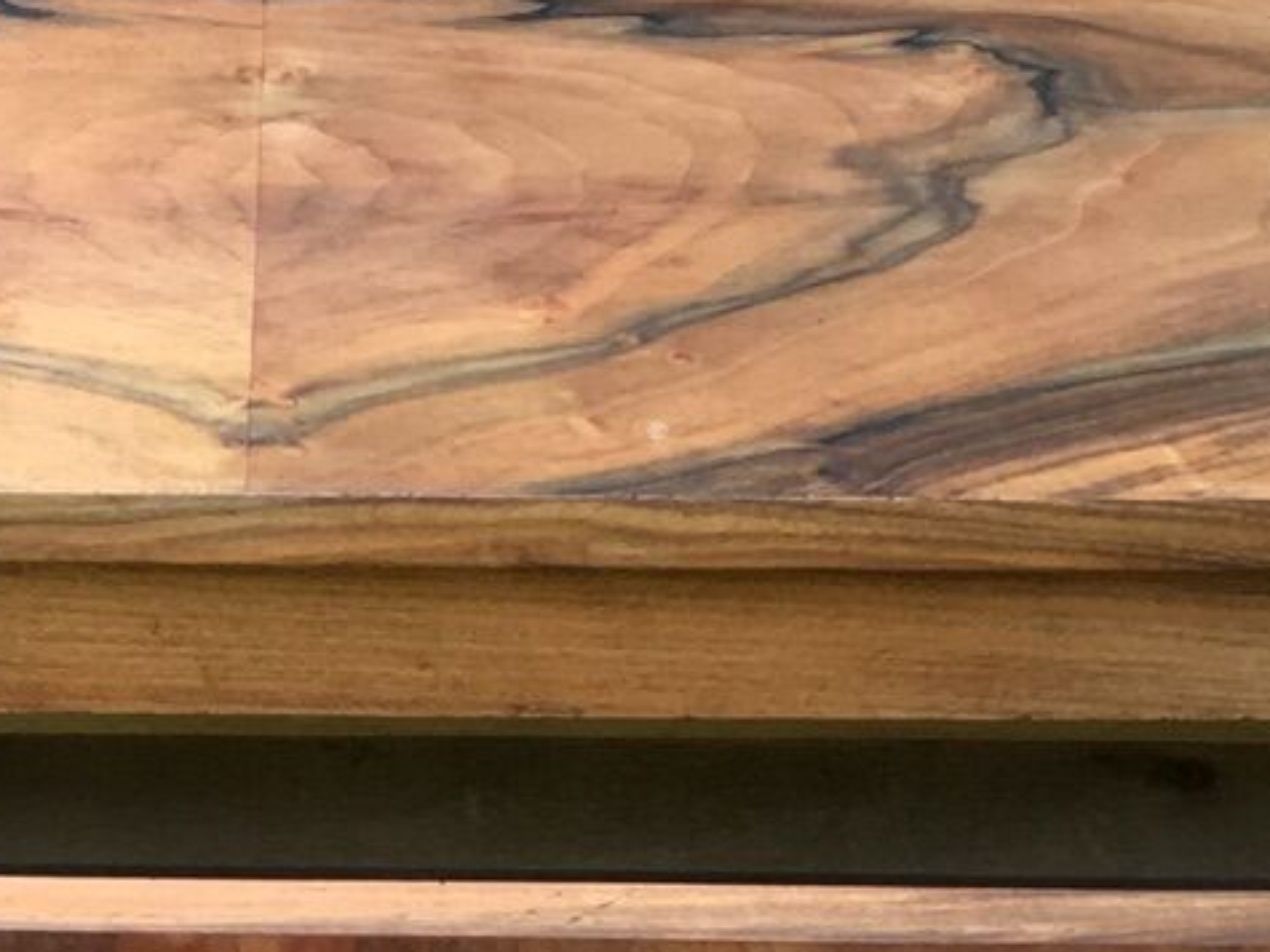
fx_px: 4585
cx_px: 305
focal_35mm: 125
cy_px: 1356
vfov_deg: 11.4
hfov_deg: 15.7
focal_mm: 4.15
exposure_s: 1/33
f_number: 2.2
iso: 50
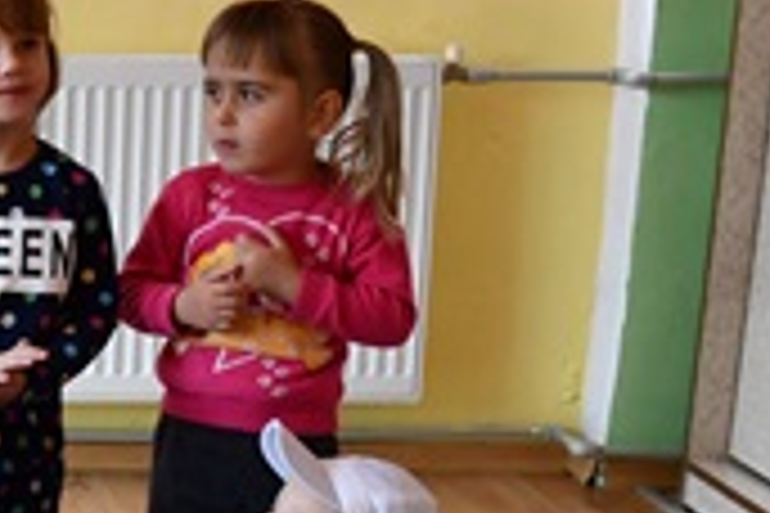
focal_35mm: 126
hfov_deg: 14.3
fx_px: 2695
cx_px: -630
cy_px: 605
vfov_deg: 10.7
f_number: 3.5
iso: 800
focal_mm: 18
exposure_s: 1/200
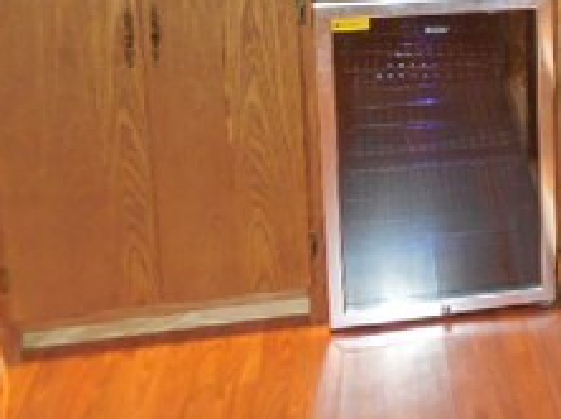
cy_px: -93
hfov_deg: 22.6
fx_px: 1214
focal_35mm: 75
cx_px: 771
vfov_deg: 18.5
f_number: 3.5
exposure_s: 1/8
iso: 640
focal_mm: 4.6
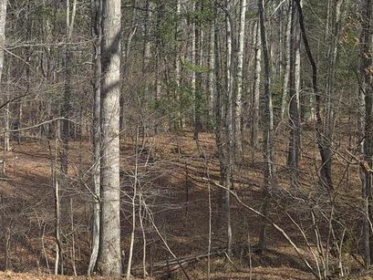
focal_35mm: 81
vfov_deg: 18.2
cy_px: 179
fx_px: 873
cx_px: 16
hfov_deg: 23.3
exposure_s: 1/458
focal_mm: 5.4
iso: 25
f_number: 1.8
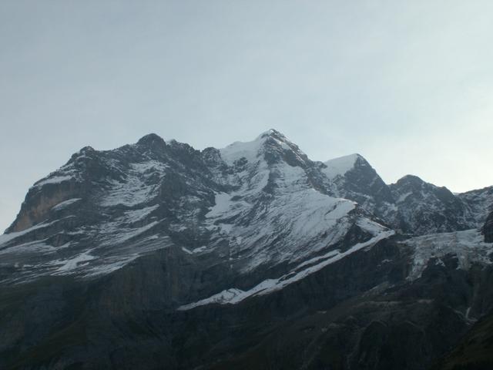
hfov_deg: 39.7
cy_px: 185
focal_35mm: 48
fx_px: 684
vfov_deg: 30.3
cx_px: 246
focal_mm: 8.01
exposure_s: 1/200
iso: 50
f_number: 8
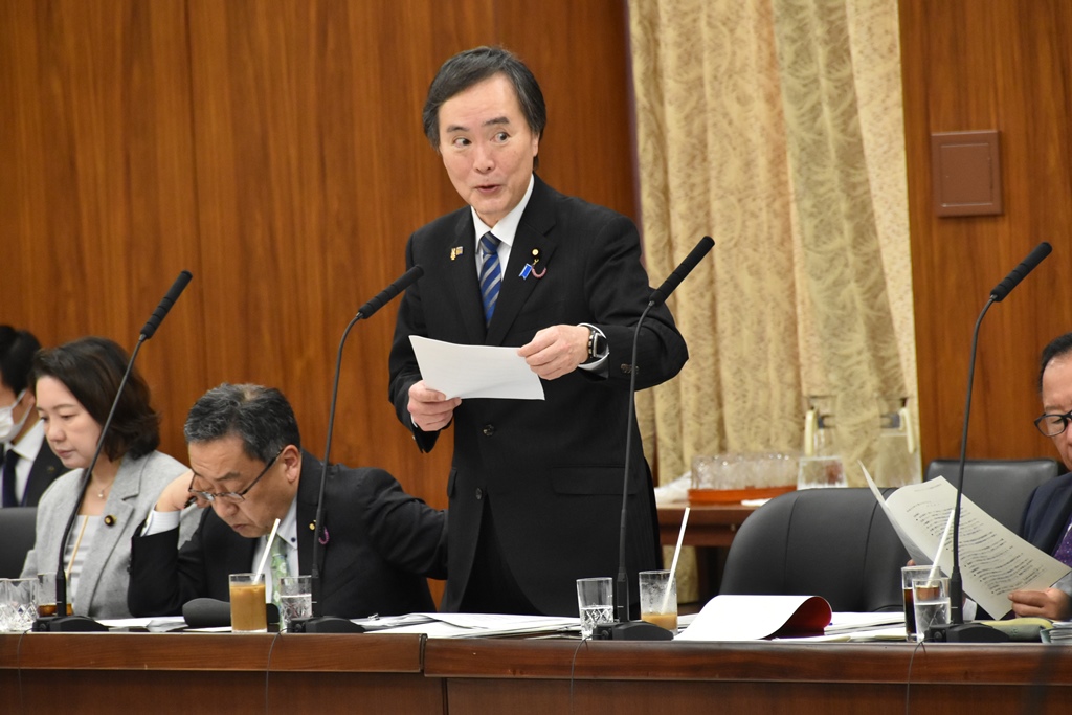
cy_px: 358
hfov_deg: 6.9
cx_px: 536
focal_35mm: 300
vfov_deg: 4.6
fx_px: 8934
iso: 2500
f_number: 6.3
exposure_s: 1/160
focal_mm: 200
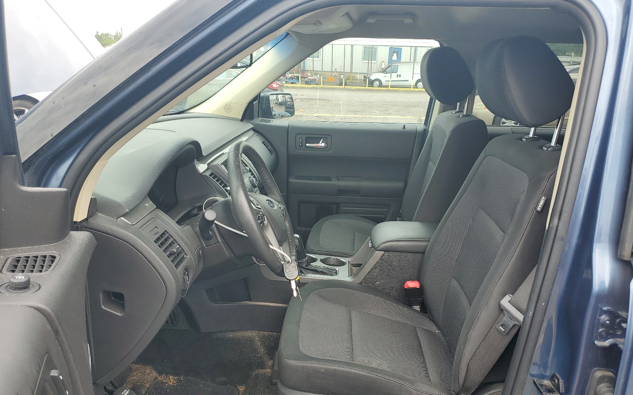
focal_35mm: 28
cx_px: 314
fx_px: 483
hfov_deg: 66.5
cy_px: 219
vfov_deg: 44.5
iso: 50
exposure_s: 1/556
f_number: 1.5
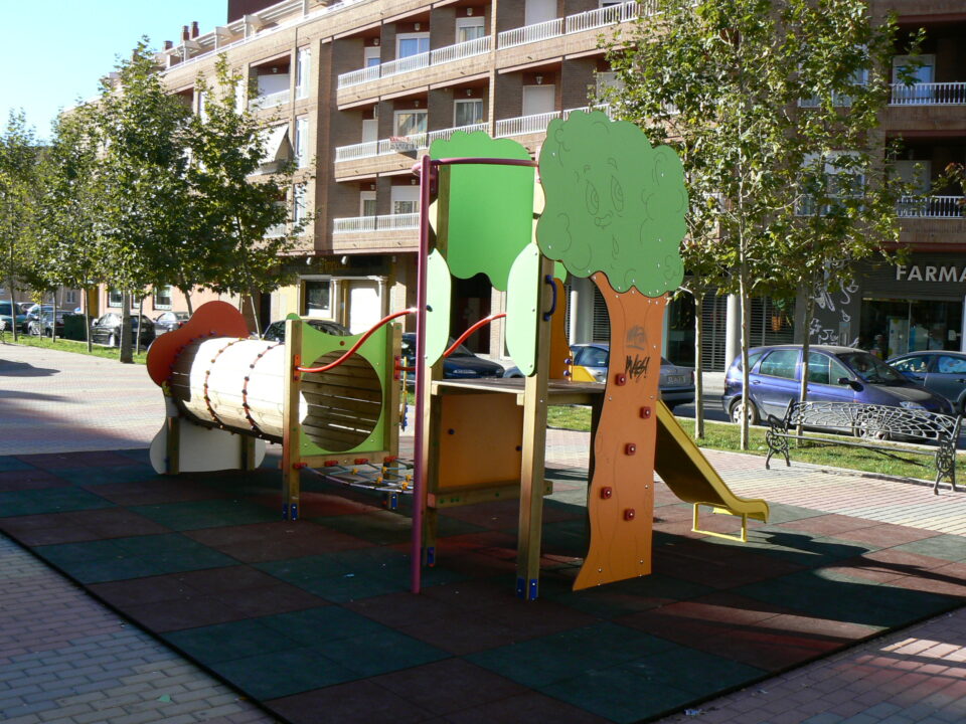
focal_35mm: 36
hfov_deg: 51.4
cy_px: 362
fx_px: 1005
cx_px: 483
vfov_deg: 39.7
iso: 100
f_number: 5.6
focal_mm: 6
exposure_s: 1/250
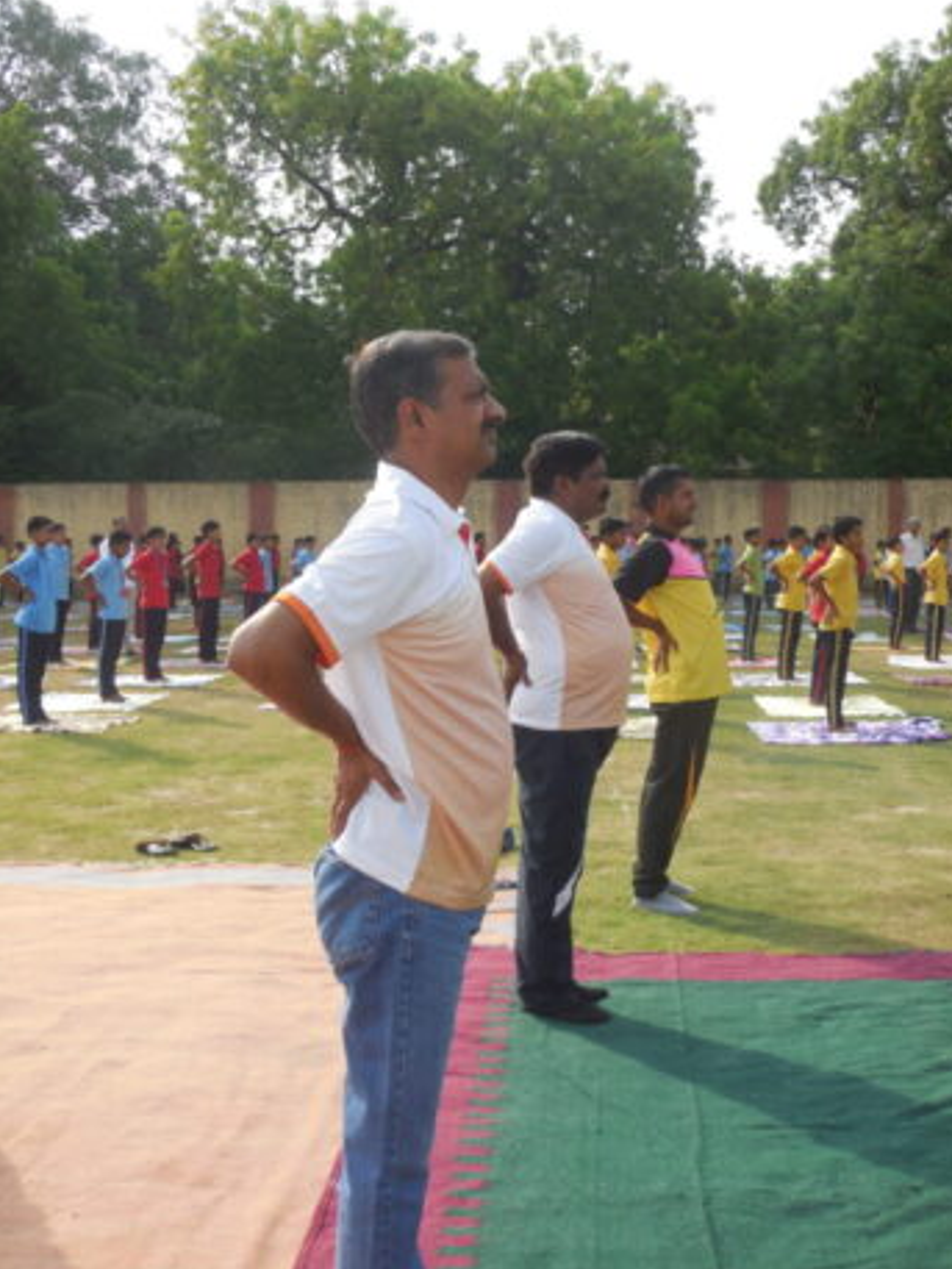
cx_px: 491
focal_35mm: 42
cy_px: 605
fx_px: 1539
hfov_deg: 34.4
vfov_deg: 44.8
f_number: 3.6
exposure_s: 1/640
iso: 125
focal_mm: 7.1
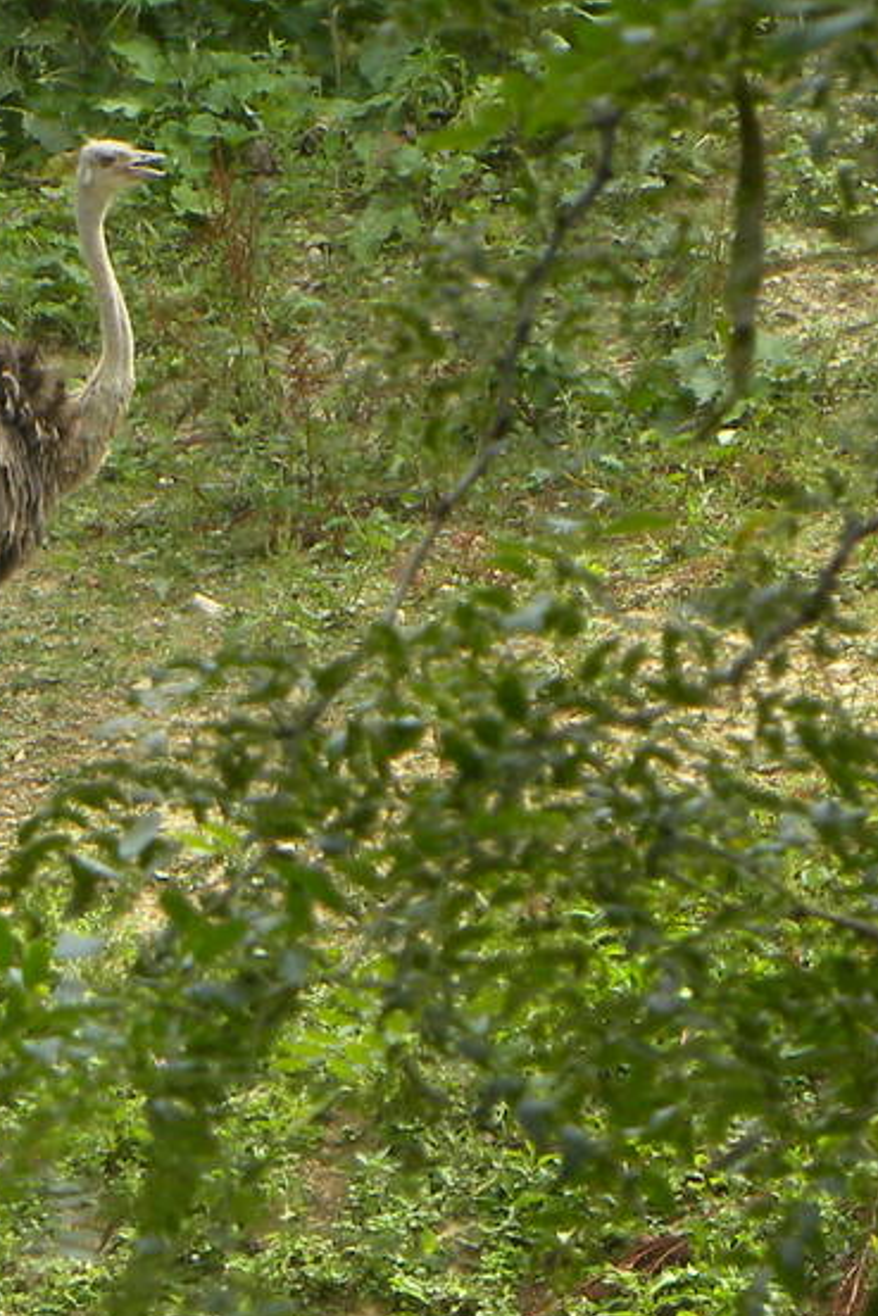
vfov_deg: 5.8
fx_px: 12868
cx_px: -759
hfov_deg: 3.9
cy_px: 1235
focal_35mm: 352
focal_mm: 20.8
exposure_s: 1/147
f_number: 4
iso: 64
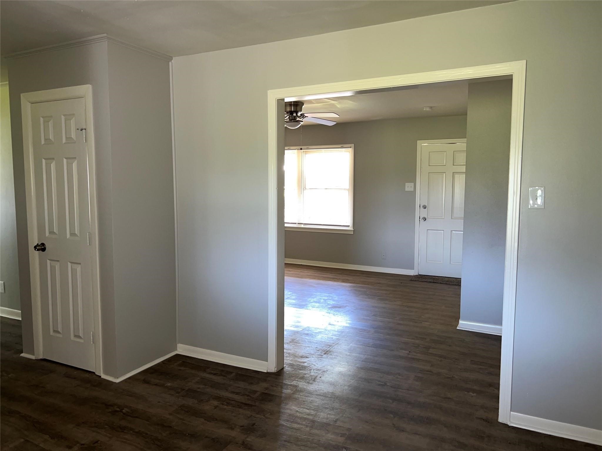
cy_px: 226
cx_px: 301
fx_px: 452
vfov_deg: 53.1
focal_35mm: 26
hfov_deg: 67.3
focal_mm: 5.7
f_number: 1.5
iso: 80
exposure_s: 1/17
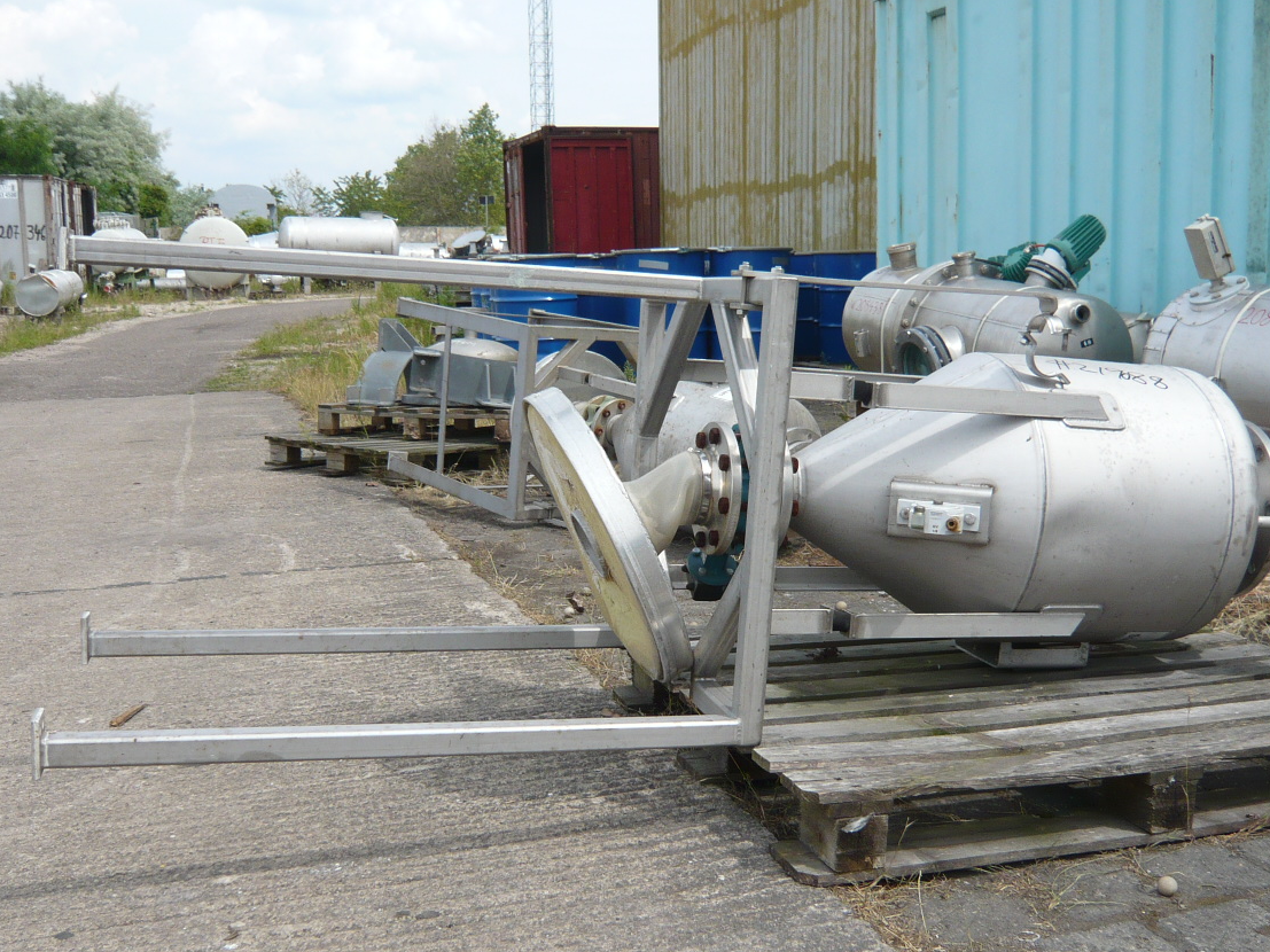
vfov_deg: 38.6
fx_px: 1357
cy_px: 540
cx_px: 695
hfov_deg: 50.1
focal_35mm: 37
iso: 100
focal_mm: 4.6
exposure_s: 1/125
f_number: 8
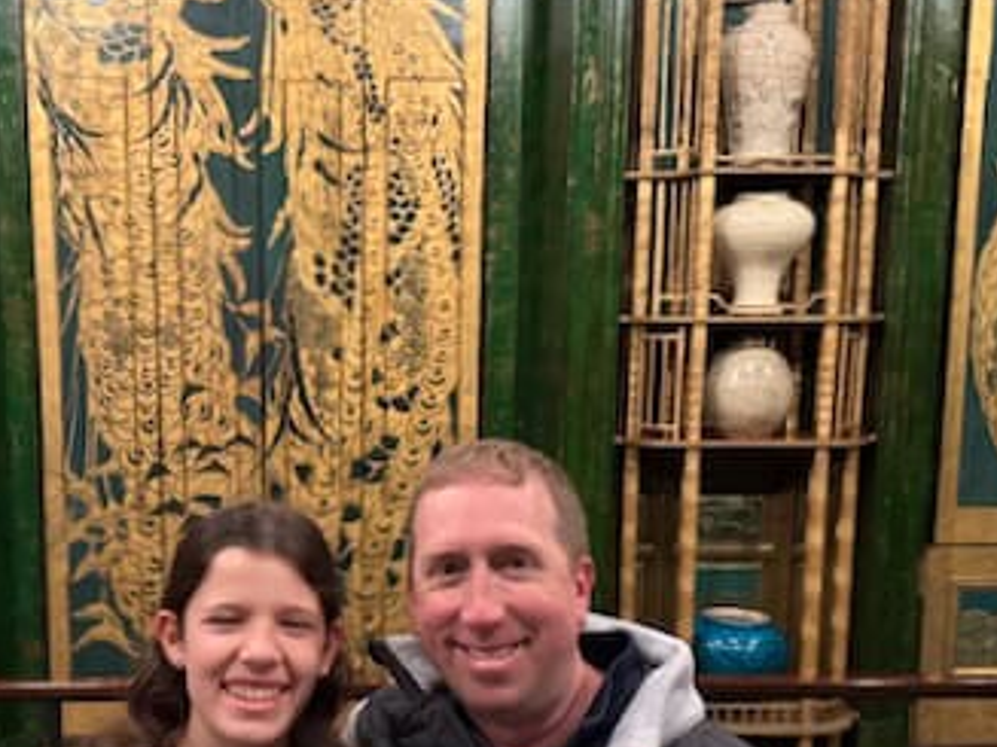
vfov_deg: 30.4
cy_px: 543
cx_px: 323
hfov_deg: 39.9
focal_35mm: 47
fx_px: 1353
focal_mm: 6.8
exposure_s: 1/30
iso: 1250
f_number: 1.8
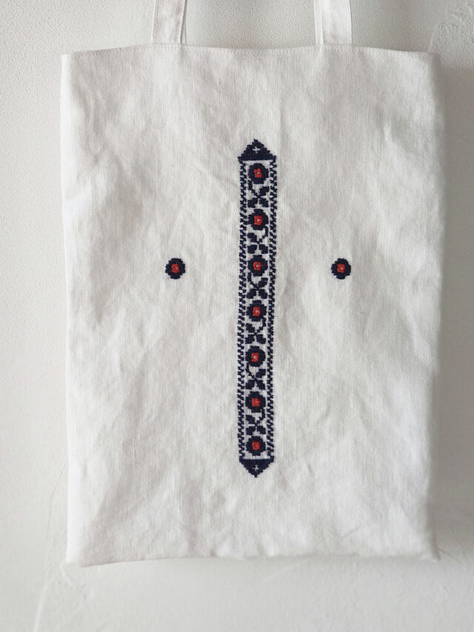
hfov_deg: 21.0
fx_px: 1278
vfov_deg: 27.8
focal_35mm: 70
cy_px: 316
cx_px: 237
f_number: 2.8
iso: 535
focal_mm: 7.1
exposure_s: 1/100
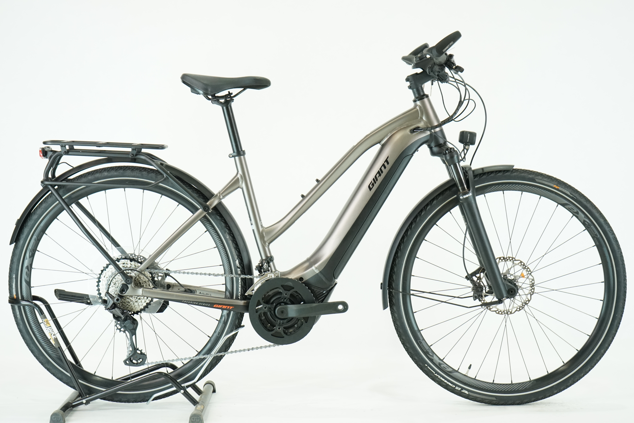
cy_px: 212
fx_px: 1145
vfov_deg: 20.9
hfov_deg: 31.0
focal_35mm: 65
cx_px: 317
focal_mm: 65
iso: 2500
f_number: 5.6
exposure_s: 1/200
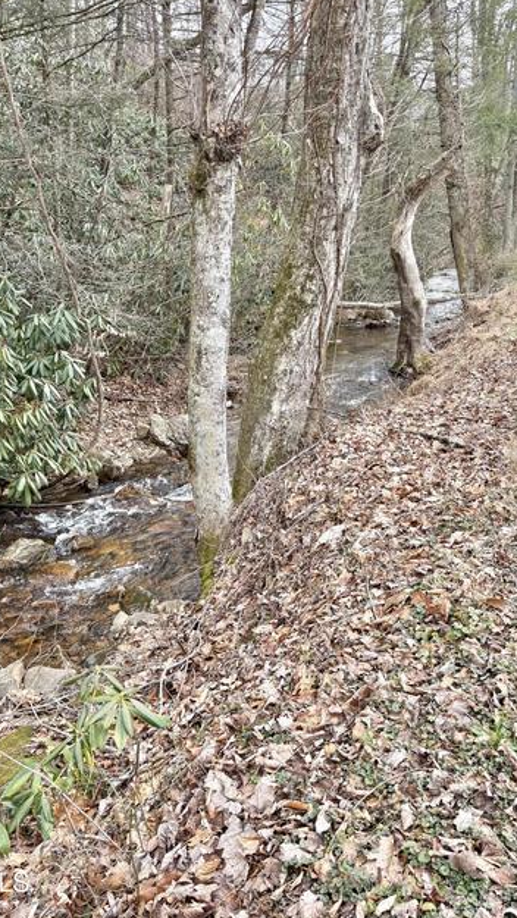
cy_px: 455
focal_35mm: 29
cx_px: 266
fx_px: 706
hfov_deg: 40.2
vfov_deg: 66.0
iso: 40
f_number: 1.6
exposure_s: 1/192
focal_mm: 5.96
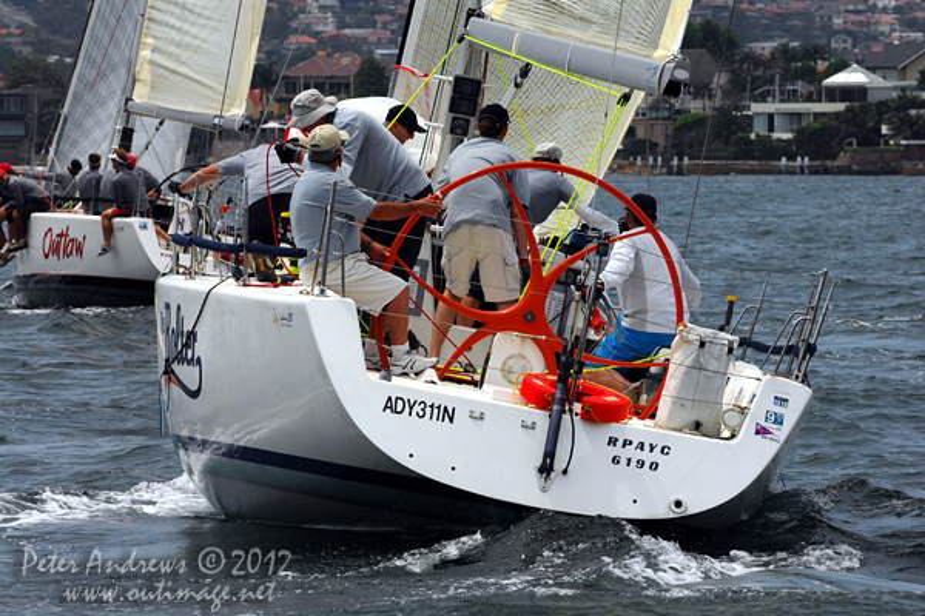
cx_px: 462
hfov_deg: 6.9
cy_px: 308
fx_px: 7708
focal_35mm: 300
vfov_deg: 4.6
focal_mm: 200
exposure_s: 1/1000
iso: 400
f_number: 8.5
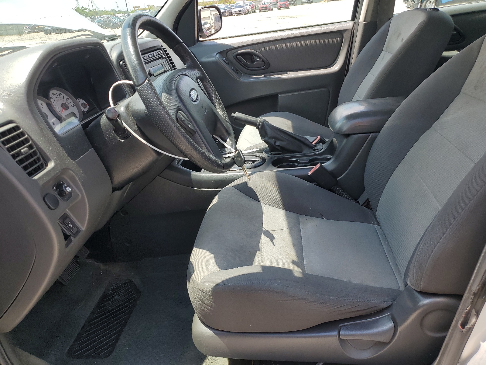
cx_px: 243
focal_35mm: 26
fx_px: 365
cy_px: 182
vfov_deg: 53.1
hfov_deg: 67.3
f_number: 1.5
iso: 50
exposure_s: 1/833
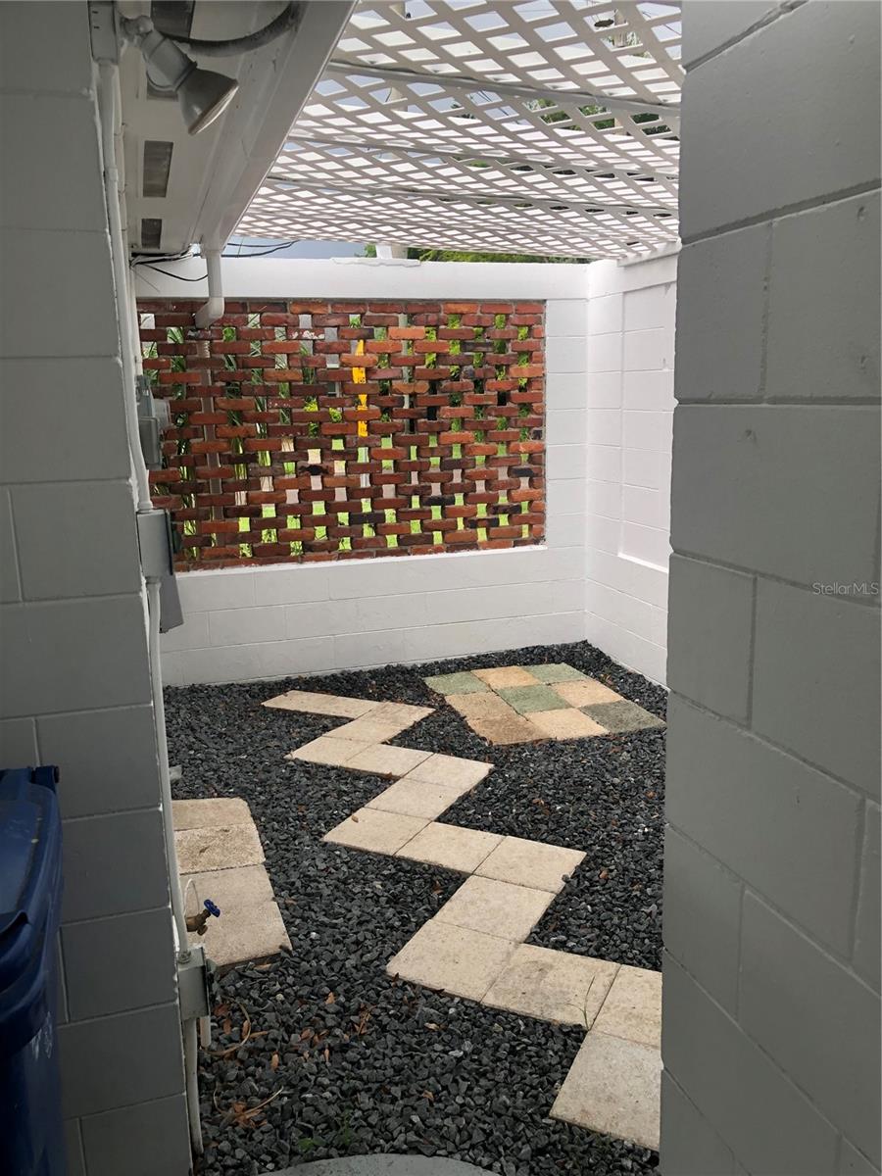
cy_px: 588
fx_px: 951
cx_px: 441
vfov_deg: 63.4
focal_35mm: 28
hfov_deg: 49.7
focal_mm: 3.99
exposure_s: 1/120
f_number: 1.8
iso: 25
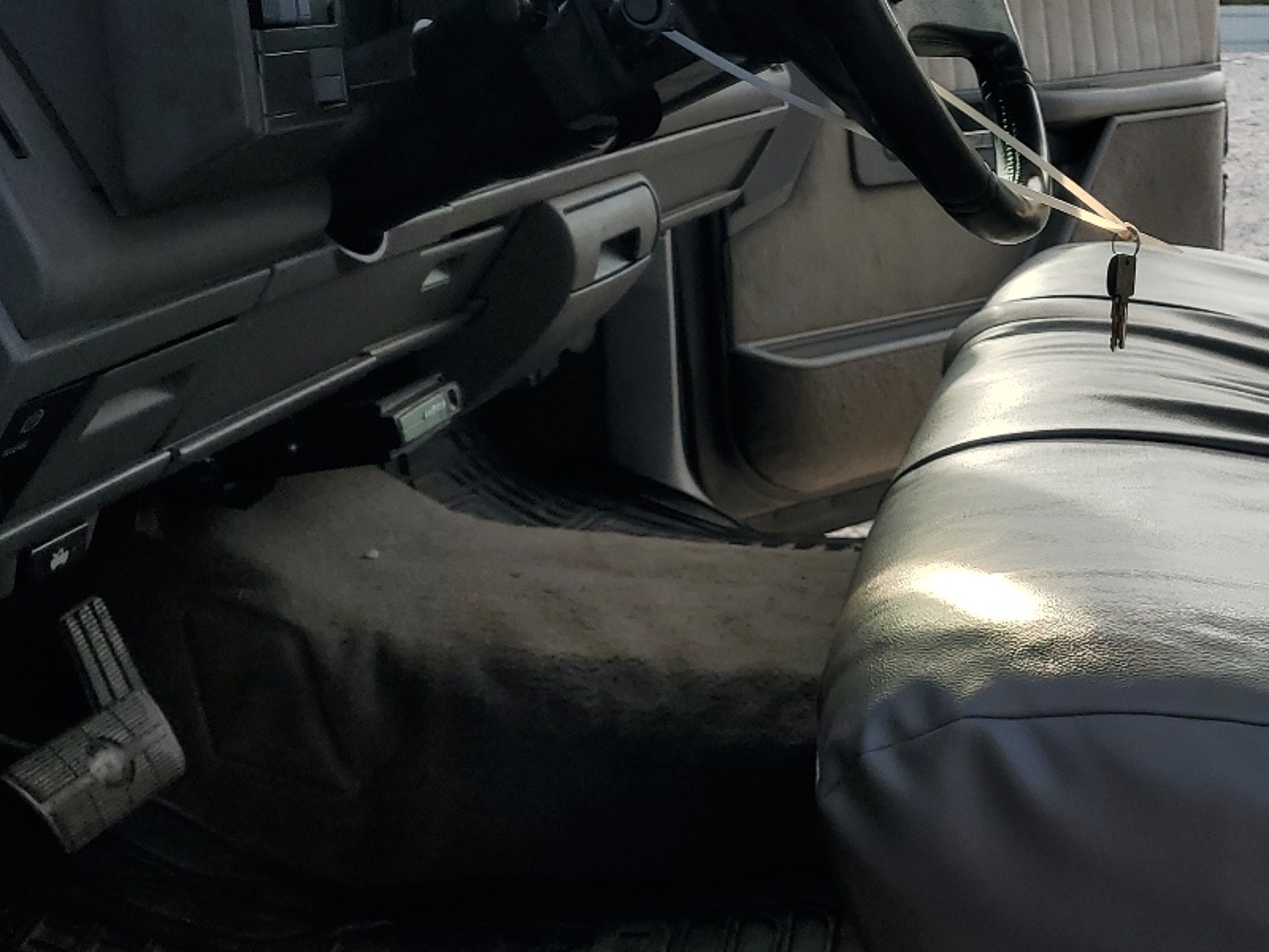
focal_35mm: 52
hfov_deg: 35.0
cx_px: 1101
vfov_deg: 27.8
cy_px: 309
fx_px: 1906
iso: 50
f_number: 1.5
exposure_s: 1/1250
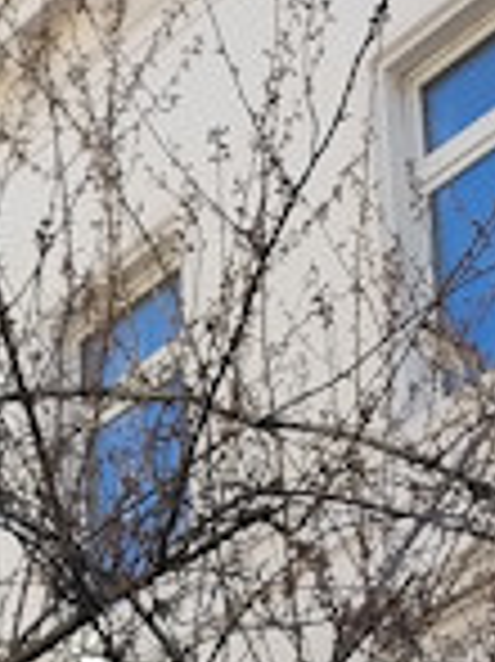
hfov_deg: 10.5
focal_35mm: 136
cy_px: 1342
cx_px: -238
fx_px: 2597
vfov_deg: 12.6
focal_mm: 4.71
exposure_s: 1/188
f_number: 1.7
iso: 100
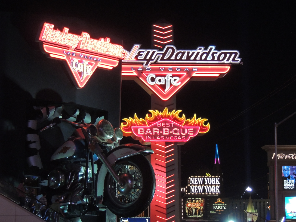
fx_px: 1154
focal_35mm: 135
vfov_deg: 11.0
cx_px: 148
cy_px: 111
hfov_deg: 14.6
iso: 720
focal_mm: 24
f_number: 4.3
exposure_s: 1/30
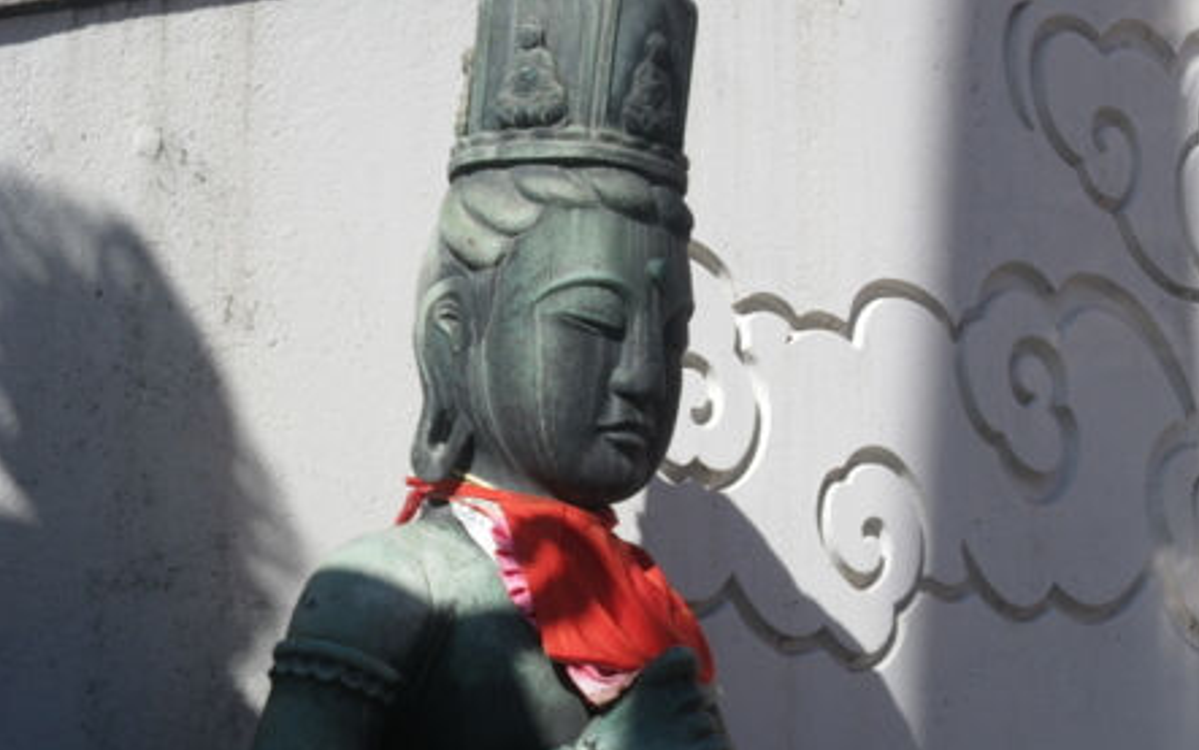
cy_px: 368
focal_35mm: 83
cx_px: 604
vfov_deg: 15.7
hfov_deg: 24.9
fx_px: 2713
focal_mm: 13.7
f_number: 5.8
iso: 80
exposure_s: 1/320
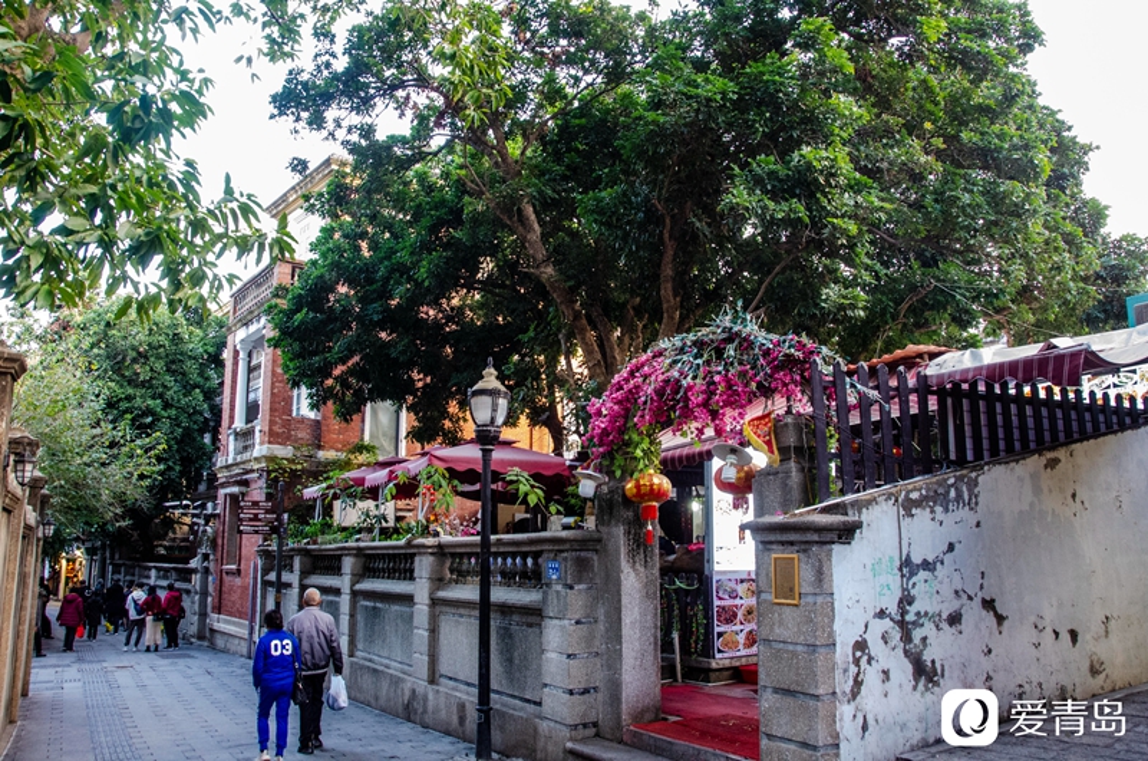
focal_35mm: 27
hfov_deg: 67.5
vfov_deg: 47.7
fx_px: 859
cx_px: 574
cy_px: 380
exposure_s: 1/40
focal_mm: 18
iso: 3200
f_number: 6.3
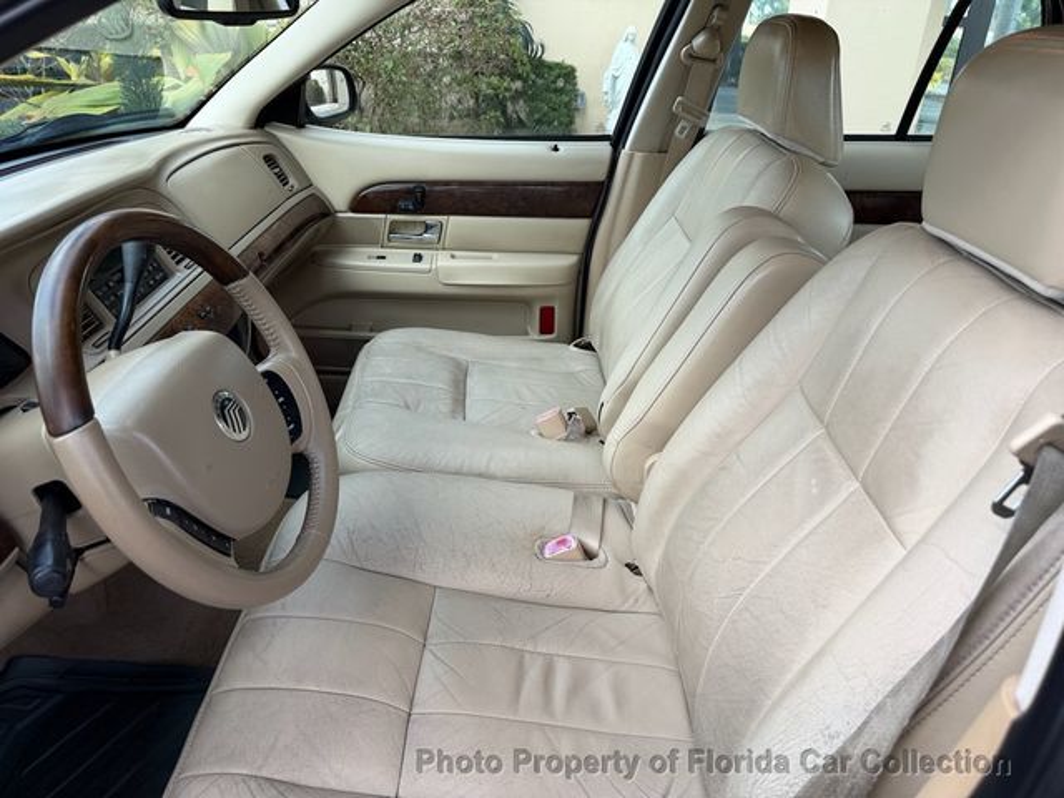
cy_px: 399
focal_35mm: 24
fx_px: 738
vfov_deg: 56.8
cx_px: 532
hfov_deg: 71.6
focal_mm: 6.76
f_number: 1.78
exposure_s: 1/459
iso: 80
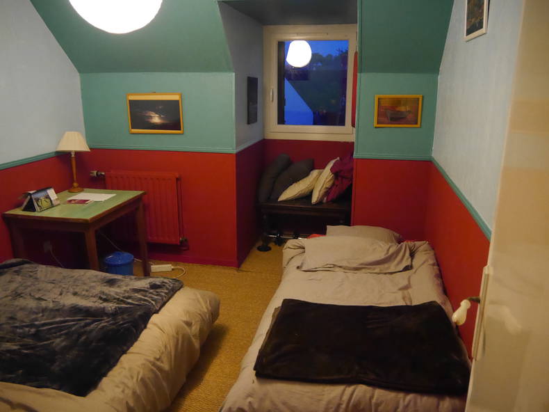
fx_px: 444
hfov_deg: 63.5
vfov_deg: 49.7
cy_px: 206
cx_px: 274
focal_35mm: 28
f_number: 3.5
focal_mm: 14
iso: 3200
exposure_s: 1/20
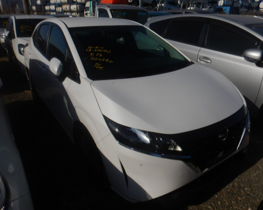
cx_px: 142
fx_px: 202
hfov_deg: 66.0
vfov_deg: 54.9
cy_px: 104
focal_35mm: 26
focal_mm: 4.3
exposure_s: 1/800
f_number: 4.1
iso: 125
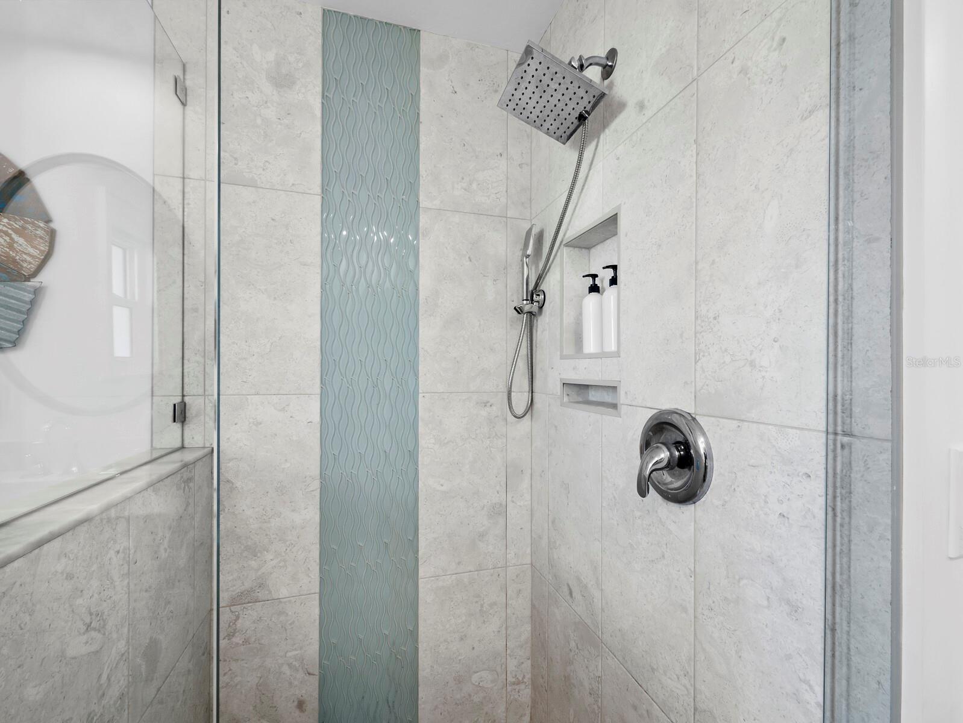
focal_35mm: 14
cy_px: 362
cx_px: 482
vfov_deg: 85.7
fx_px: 390
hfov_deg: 102.0
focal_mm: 7
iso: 320
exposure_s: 1/2
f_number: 13
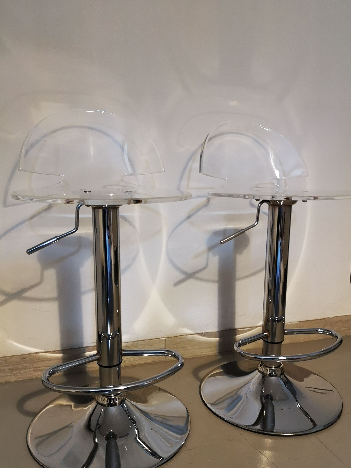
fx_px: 406
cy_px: 259
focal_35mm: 30
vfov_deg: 59.8
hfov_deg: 46.8
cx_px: 184
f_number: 1.8
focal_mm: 3.95
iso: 320
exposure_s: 1/24
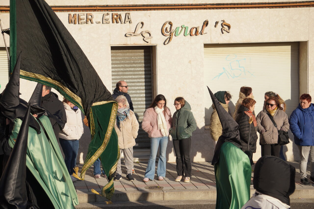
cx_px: 157
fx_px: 719
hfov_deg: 24.6
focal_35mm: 82
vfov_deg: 16.5
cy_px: 104
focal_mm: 55
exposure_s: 1/640
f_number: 5.6
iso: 100
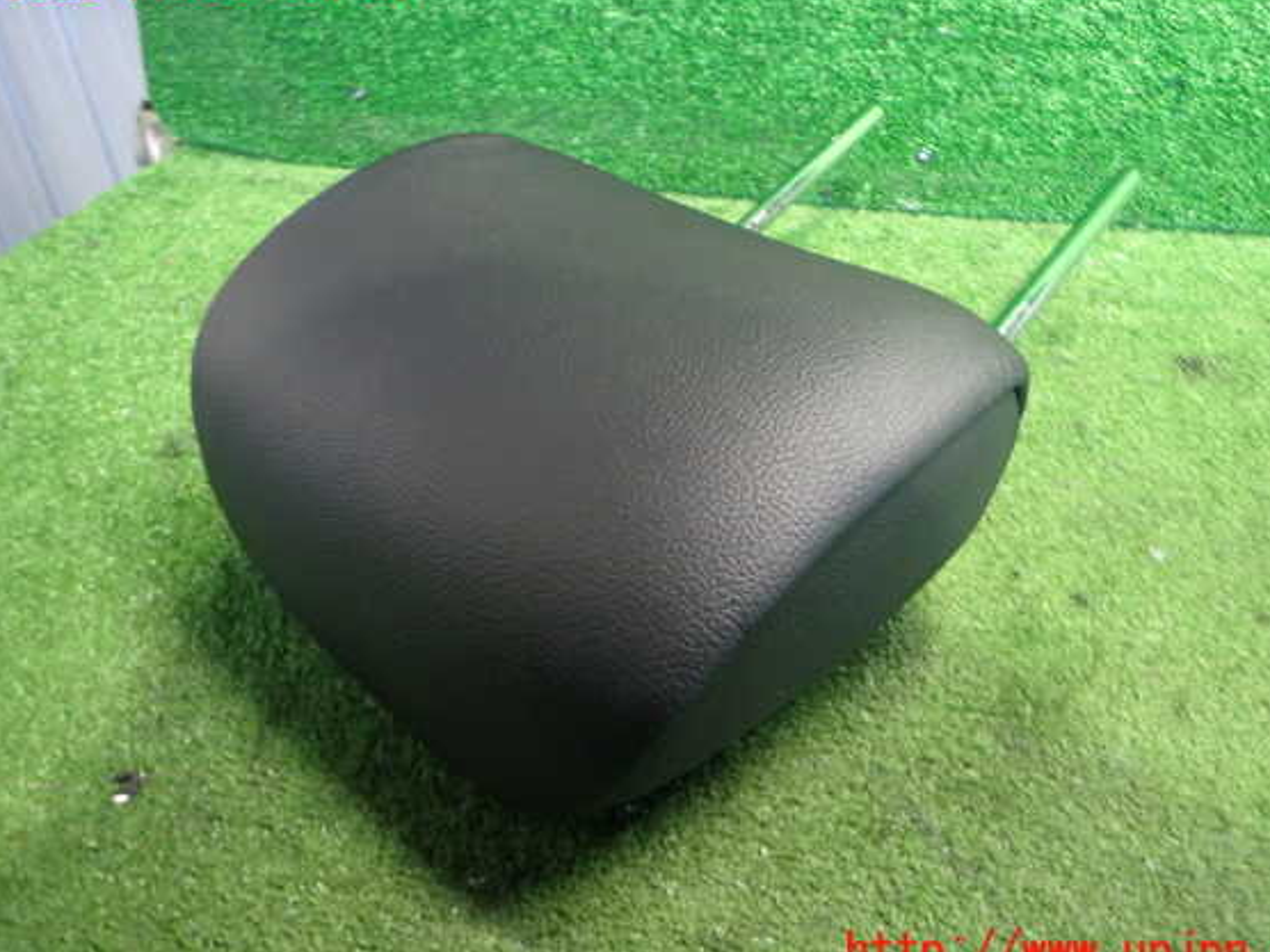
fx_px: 991
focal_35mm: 27
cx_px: 676
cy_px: 468
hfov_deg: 65.3
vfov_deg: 51.4
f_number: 2
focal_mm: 4.5
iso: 800
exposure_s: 1/30
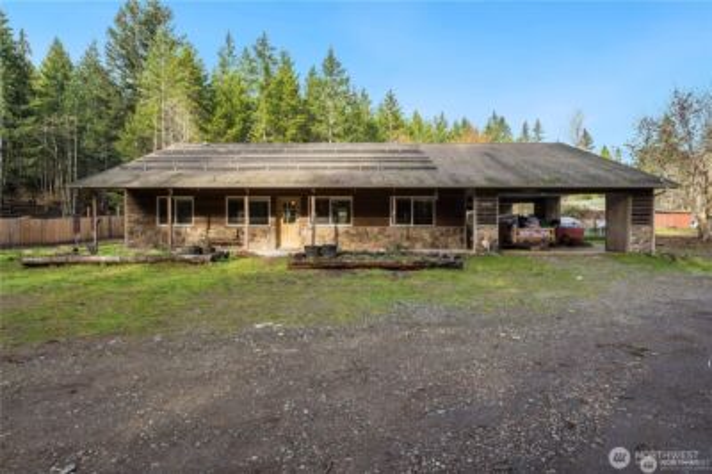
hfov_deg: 88.5
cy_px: 237
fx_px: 366
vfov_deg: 65.9
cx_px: 356
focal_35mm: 18
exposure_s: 1/50
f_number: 10
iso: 100
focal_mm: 18.5
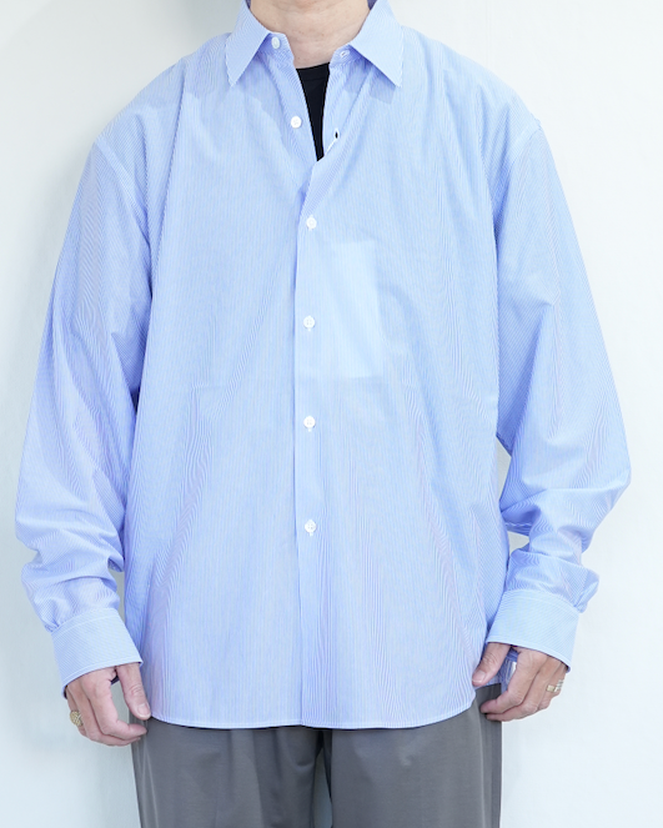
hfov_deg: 16.0
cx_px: 313
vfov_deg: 19.7
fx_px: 2353
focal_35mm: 96
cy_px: 691
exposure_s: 1/50
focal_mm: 53
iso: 1000
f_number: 5.6
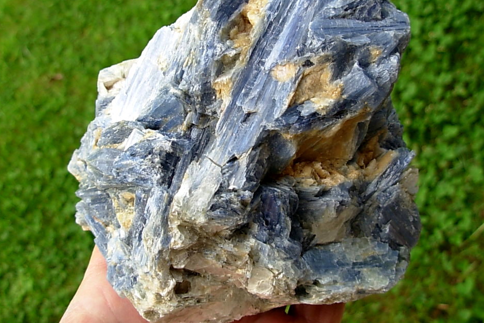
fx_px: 578
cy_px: 141
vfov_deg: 31.1
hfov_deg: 45.4
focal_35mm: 43
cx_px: 256
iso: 50
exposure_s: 1/222
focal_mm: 6.3
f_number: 2.9
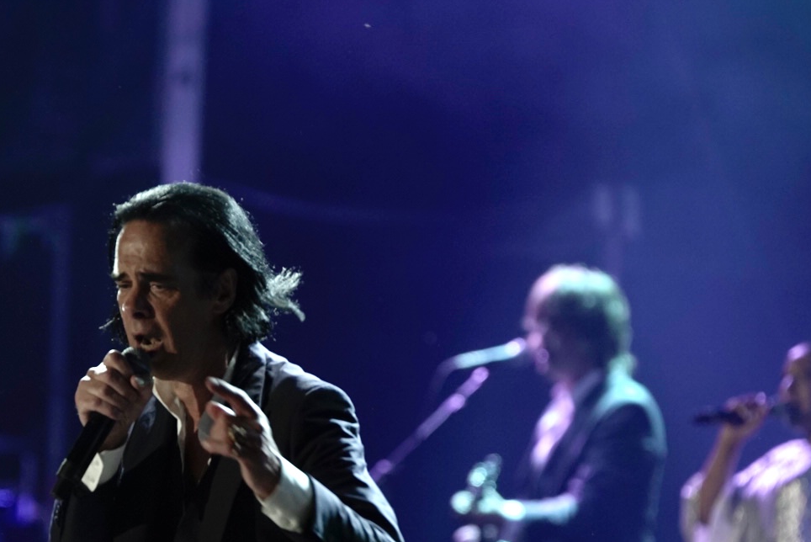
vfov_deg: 2.5
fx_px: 12465
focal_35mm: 553
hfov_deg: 3.7
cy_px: 399
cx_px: 228
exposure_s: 1/200
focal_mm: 330
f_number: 5.6
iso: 1600
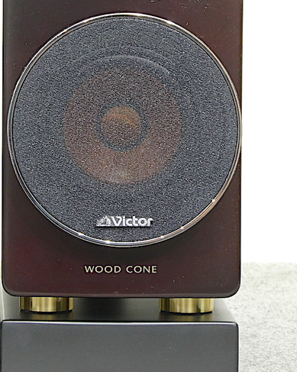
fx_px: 2859
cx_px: -29
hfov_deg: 5.9
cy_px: 154
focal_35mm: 260
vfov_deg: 7.4
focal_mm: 24.2
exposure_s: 1/2
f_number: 5.3
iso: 200
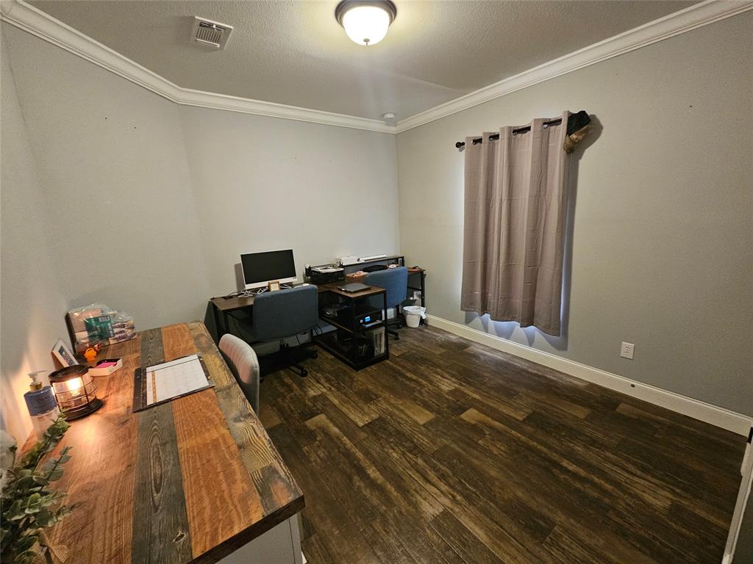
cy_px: 282
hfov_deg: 106.2
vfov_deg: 89.9
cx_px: 376
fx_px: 283
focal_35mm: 13
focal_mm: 2.2
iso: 500
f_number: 2.2
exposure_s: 1/30
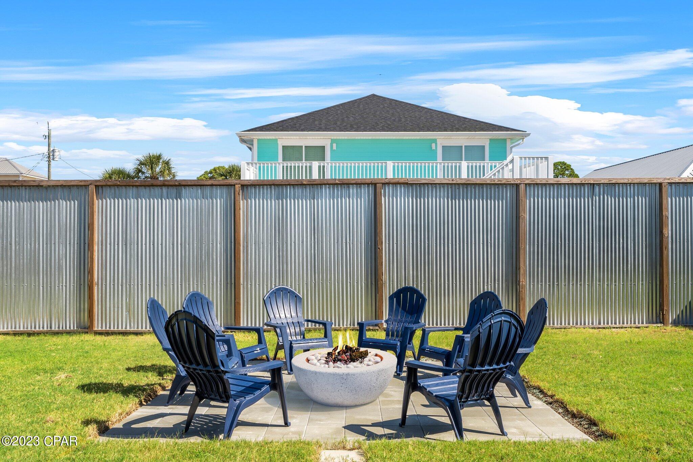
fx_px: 597
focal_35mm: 31
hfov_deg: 60.3
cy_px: 231
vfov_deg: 42.3
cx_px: 346
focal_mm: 20.8
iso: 100
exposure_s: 1/40
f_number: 10
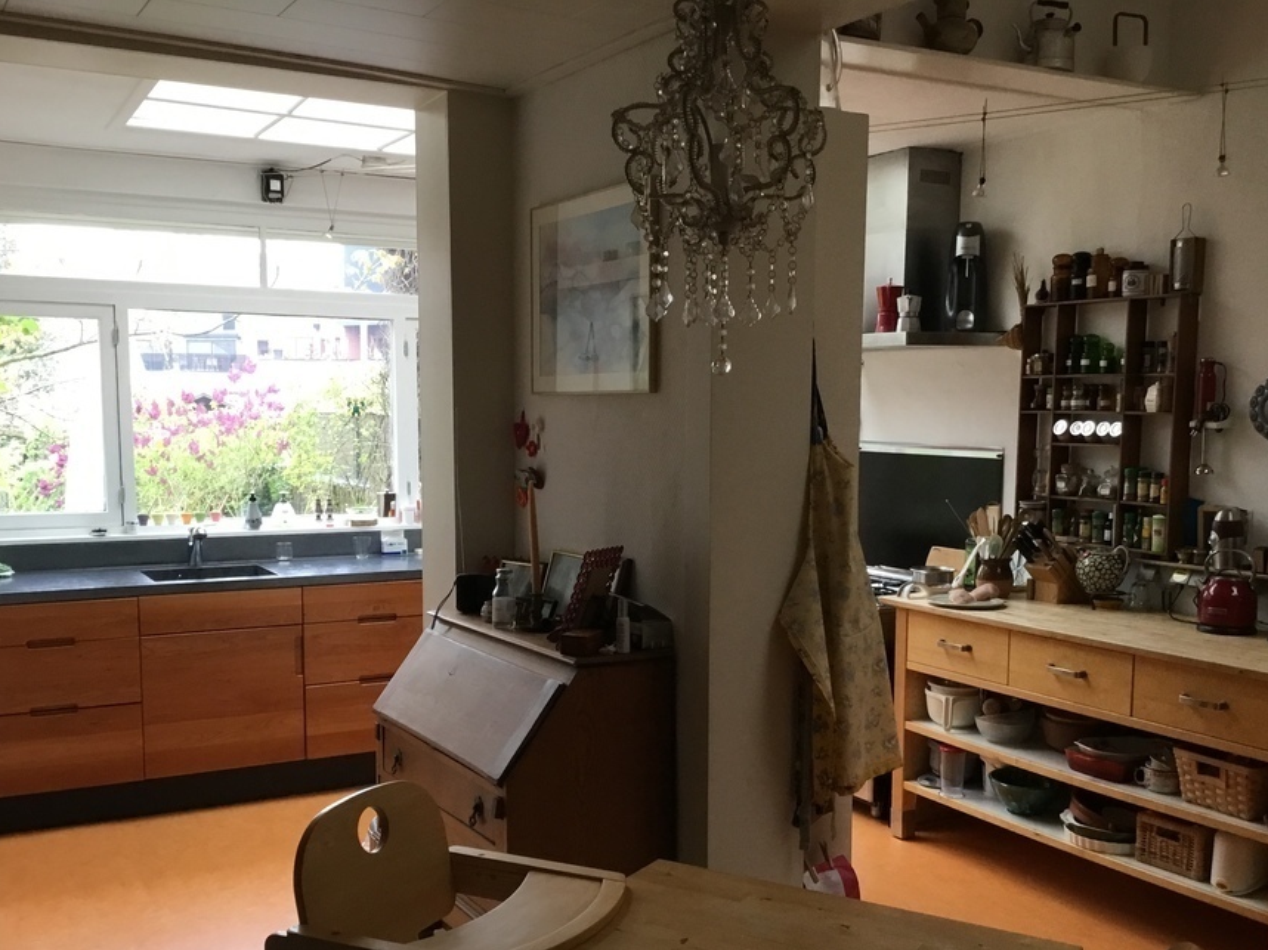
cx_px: 658
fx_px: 1355
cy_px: 566
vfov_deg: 38.5
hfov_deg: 50.1
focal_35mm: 37
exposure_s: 1/33
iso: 64
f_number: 2.4
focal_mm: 3.3
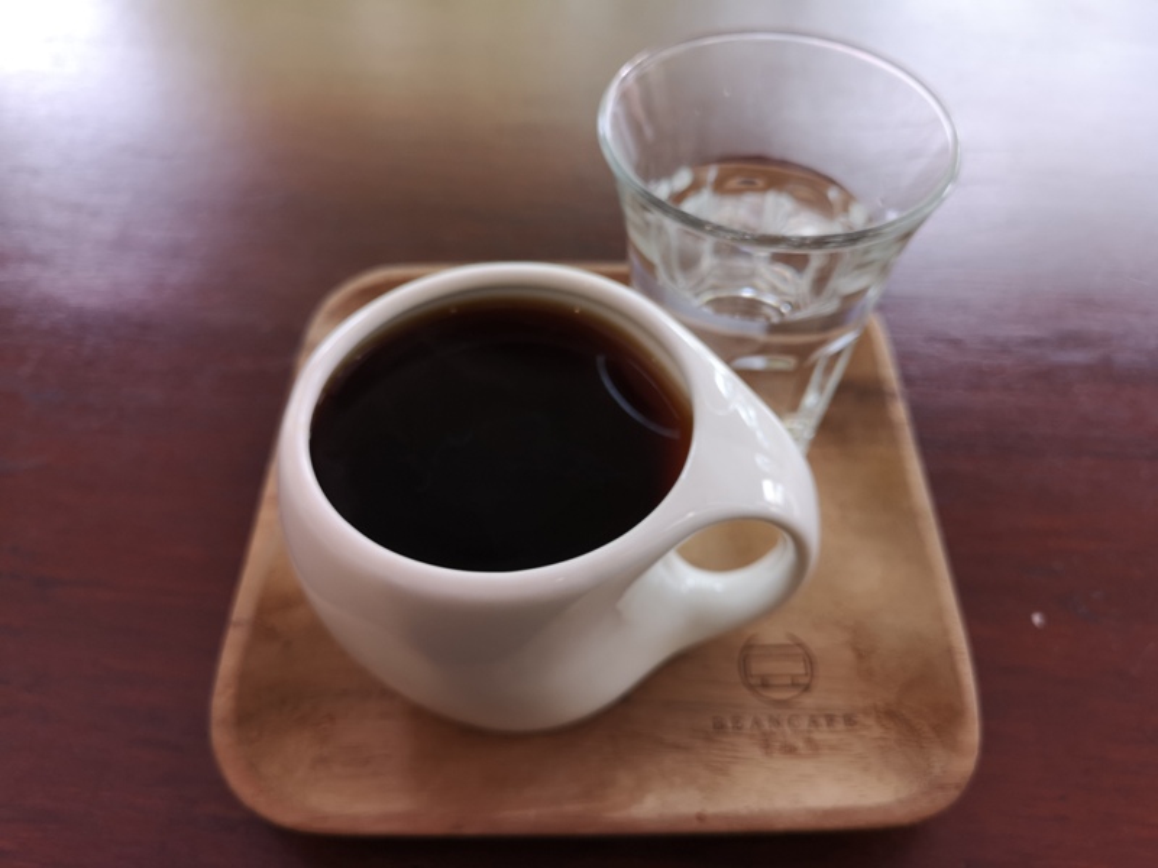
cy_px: 434
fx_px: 903
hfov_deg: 65.3
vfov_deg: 51.4
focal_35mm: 27
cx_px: 579
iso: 64
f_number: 1.8
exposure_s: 1/60
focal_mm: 3.95
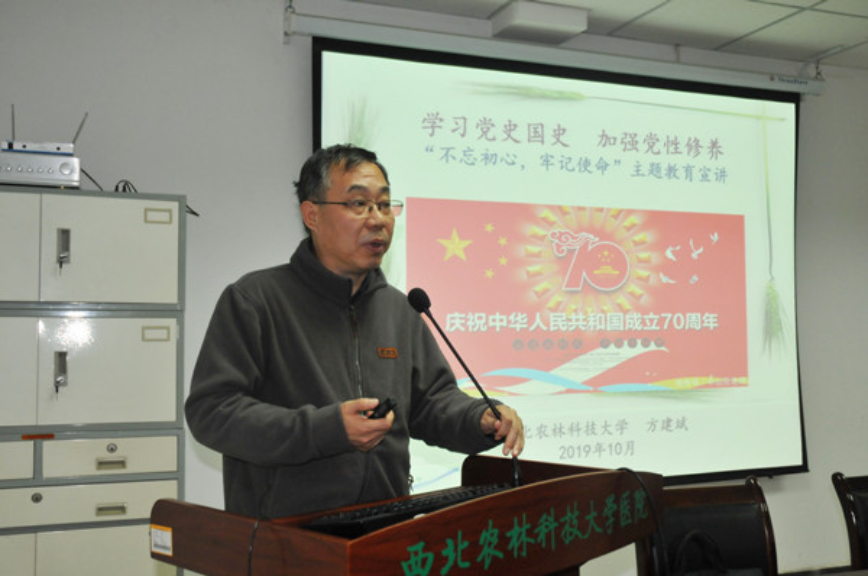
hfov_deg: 48.0
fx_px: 975
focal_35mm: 40
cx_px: 434
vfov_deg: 32.9
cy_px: 288
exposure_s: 1/100
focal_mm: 27
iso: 1000
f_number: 5
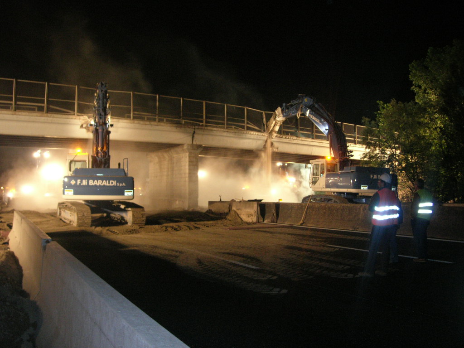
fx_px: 509
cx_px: 232
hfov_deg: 49.0
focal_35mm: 38
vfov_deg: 37.7
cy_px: 174
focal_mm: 7.8
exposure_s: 1/7.3
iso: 200
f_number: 2.8
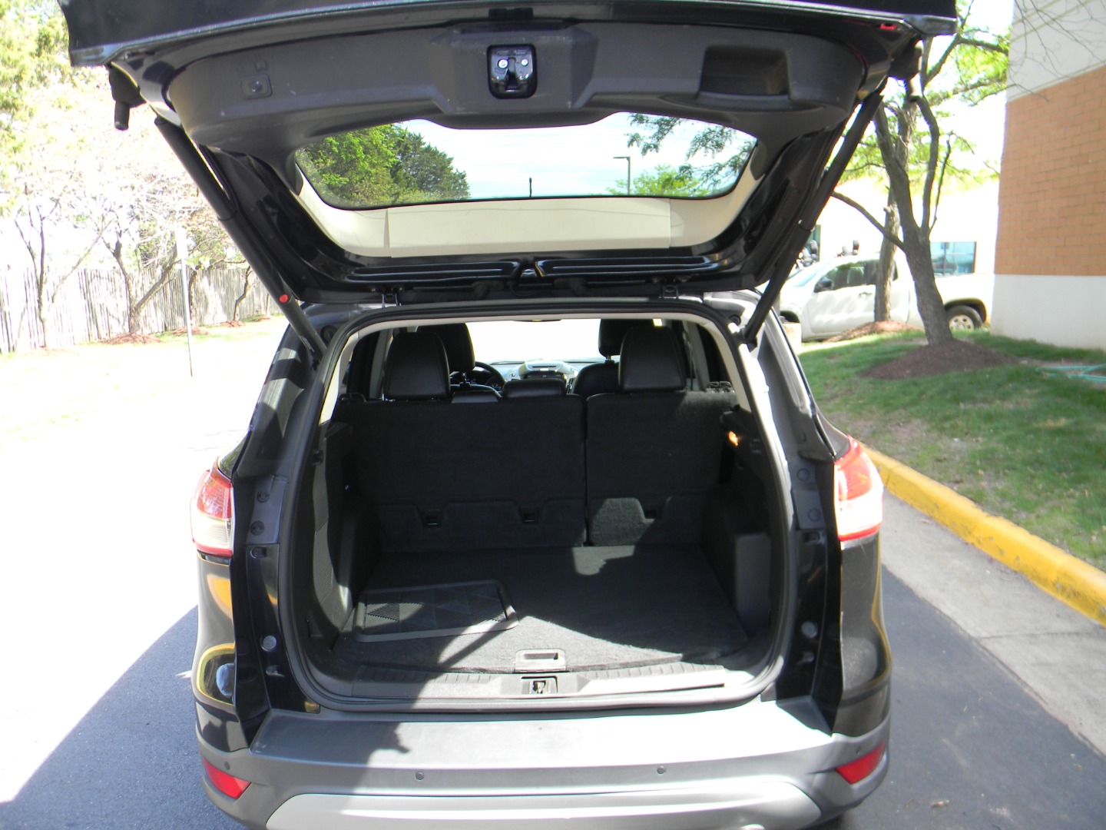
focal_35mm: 28
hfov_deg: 63.4
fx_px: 895
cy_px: 415
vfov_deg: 49.7
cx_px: 553
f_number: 3.5
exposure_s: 1/56.3
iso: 80
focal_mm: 5
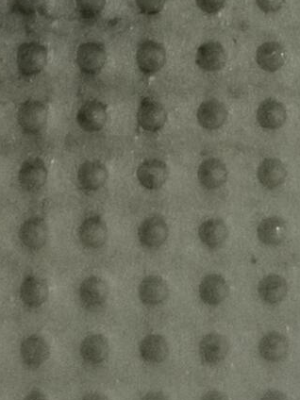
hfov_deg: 6.7
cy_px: -353
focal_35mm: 221
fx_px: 2554
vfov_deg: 8.6
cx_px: -96
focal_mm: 4.75
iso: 400
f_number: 1.8
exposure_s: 1/30
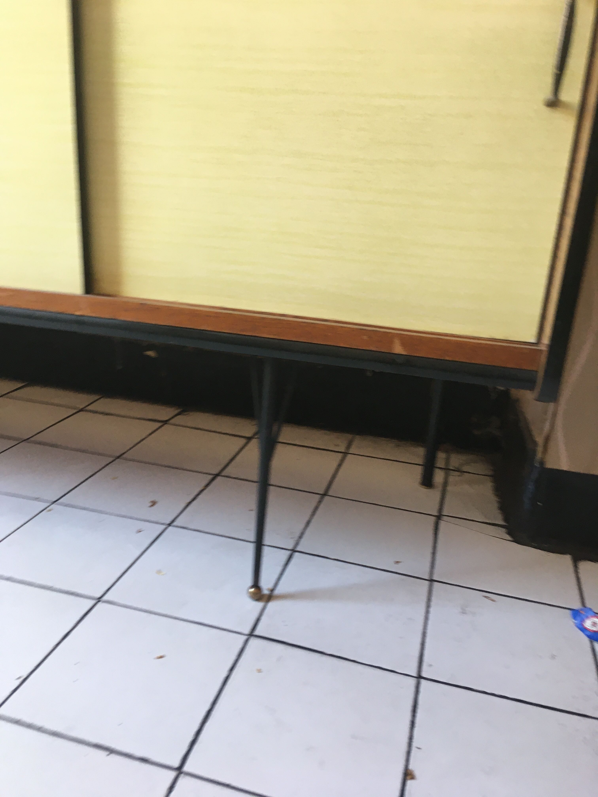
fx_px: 668
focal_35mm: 29
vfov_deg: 61.7
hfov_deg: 48.2
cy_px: 398
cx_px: 299
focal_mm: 4.15
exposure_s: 1/33
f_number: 2.2
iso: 100
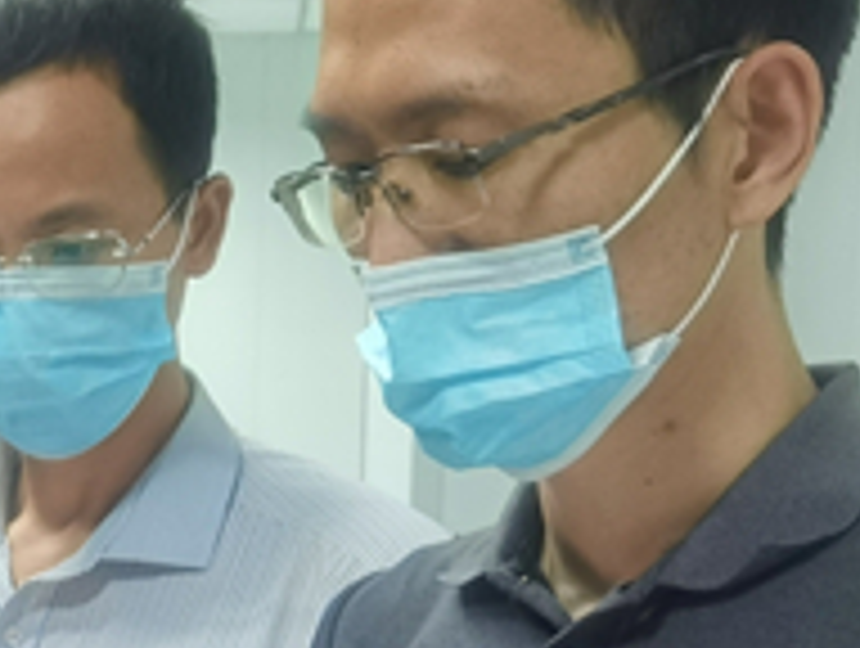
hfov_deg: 16.5
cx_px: -365
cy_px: 754
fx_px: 2738
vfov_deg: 13.2
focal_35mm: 110
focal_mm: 6.71
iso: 320
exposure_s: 1/33.3
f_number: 1.9
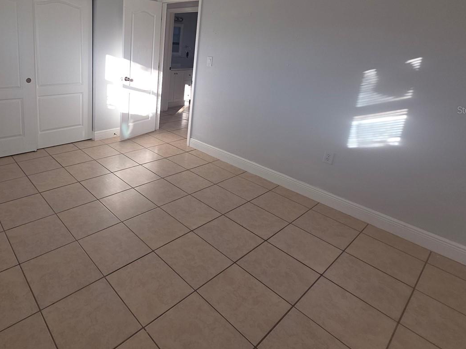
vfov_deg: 63.9
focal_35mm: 20
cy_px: 110
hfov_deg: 78.0
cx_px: 141
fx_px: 269
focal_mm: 2.2
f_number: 1.9
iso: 25
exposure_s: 1/60
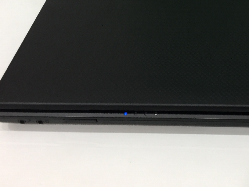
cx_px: 204
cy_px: 10
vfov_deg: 24.3
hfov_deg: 32.2
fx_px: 417
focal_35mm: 58
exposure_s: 1/33
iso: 100
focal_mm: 4.15
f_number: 2.2
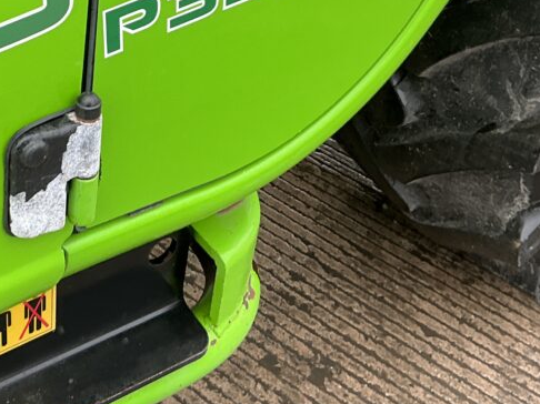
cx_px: 118
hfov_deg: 31.9
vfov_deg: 24.1
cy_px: 40
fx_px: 920
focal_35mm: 59
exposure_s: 1/122
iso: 25
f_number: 1.8
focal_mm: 3
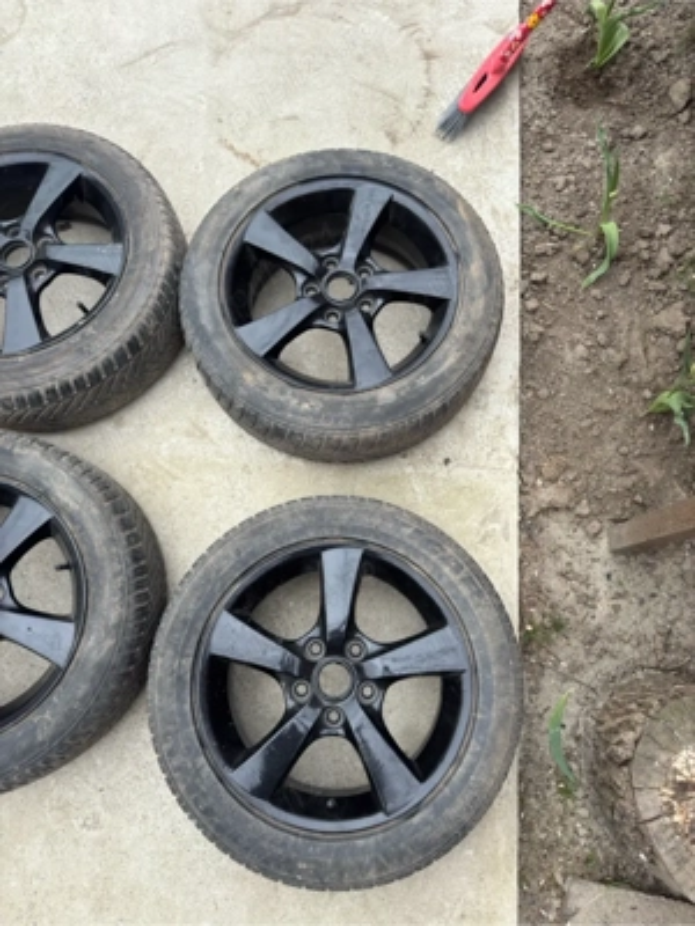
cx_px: 348
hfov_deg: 56.8
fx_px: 642
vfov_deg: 71.6
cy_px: 463
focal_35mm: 24
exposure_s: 1/1299
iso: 100
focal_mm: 6.76
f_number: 1.78
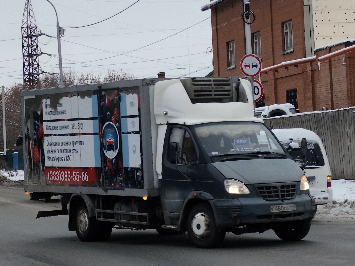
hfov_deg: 41.2
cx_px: 178
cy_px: 133
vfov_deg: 31.5
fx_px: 472
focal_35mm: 46
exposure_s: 1/205
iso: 50
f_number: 1.65
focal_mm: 6.19
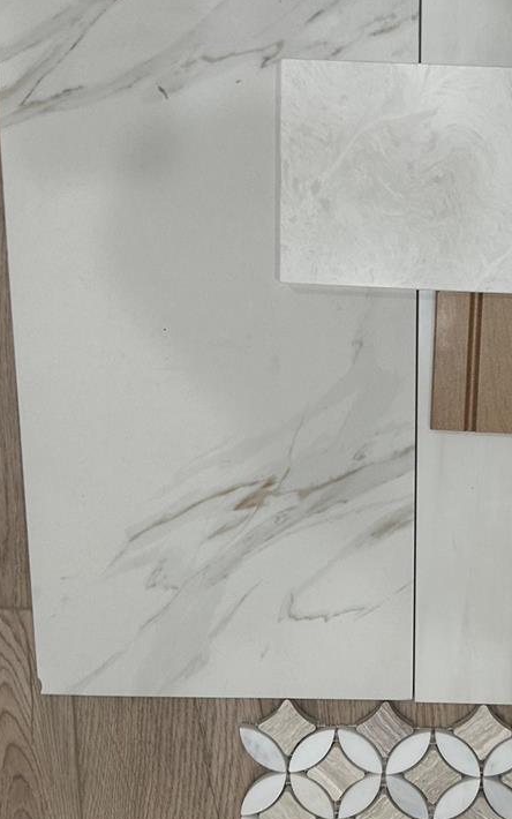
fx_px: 960
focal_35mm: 43
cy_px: 438
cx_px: 422
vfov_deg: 46.2
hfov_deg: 29.1
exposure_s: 1/120
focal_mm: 6.86
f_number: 1.78
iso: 125
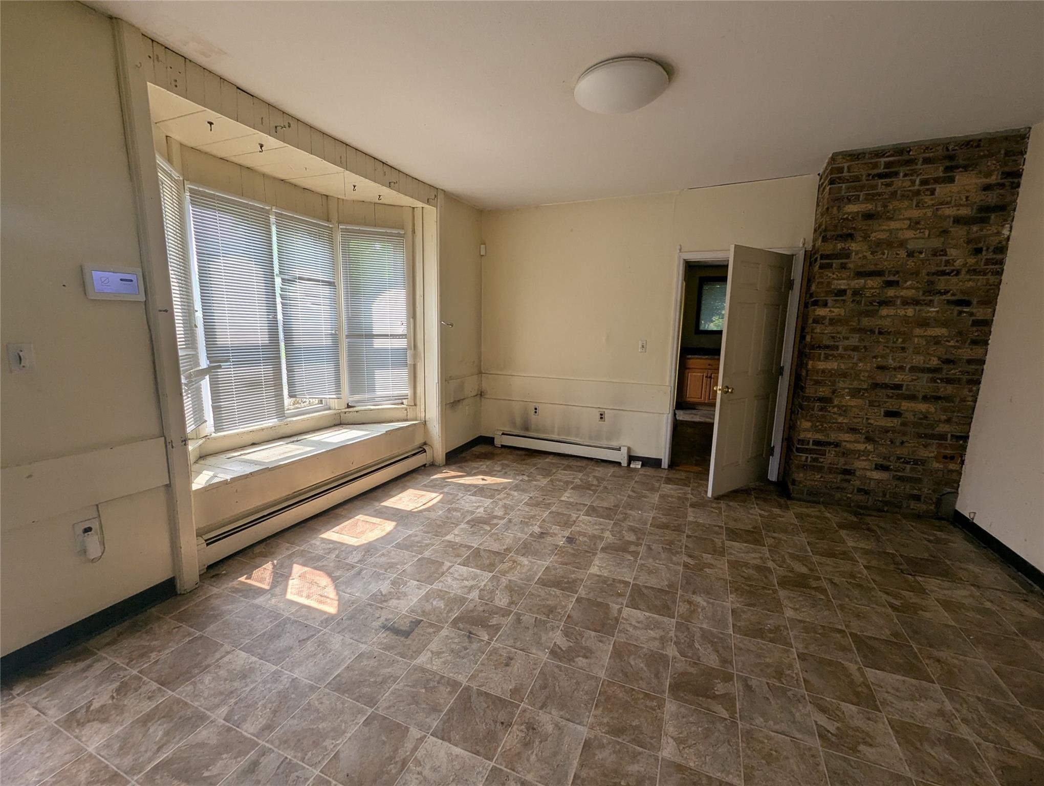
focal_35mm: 13
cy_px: 393
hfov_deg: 106.1
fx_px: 393
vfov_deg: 90.1
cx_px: 522
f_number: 2.2
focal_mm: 1.95
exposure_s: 1/161
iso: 40
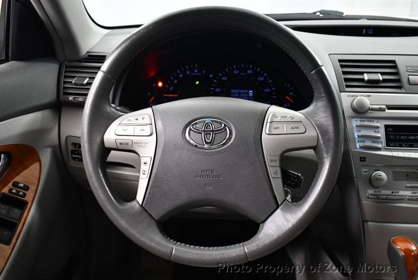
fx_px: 418
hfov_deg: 53.1
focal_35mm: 36
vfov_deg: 36.9
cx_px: 209
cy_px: 140
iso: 3200
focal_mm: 18
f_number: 3.5
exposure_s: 1/100
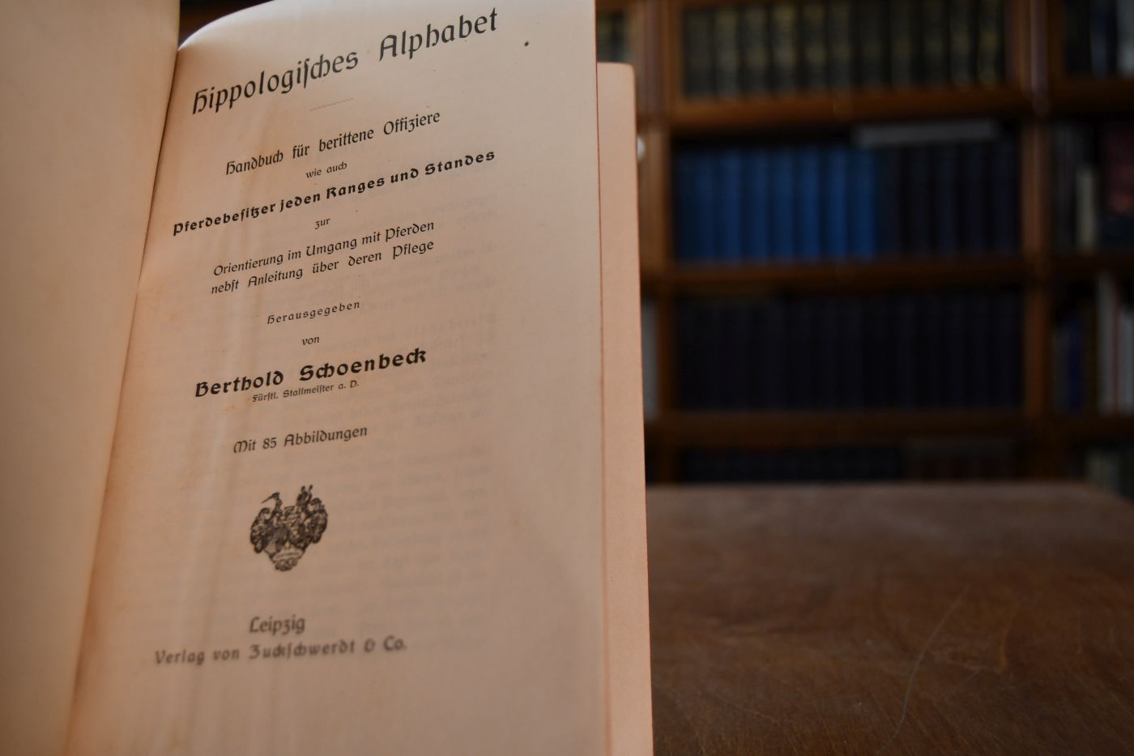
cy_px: 378
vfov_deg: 34.2
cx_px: 567
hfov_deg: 49.6
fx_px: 1228
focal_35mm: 39
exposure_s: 1/250
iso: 500
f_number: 4
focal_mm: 26
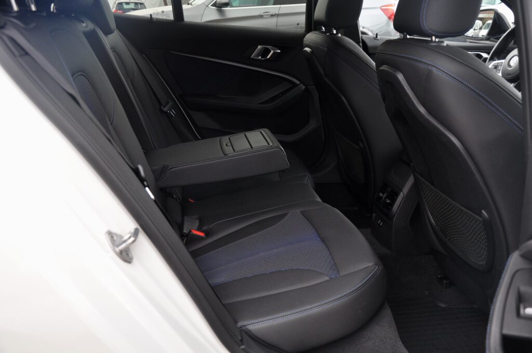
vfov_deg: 36.8
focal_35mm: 36
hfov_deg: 53.2
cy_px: 176
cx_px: 266
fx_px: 531
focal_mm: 24
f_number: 5
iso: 500
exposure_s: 1/100
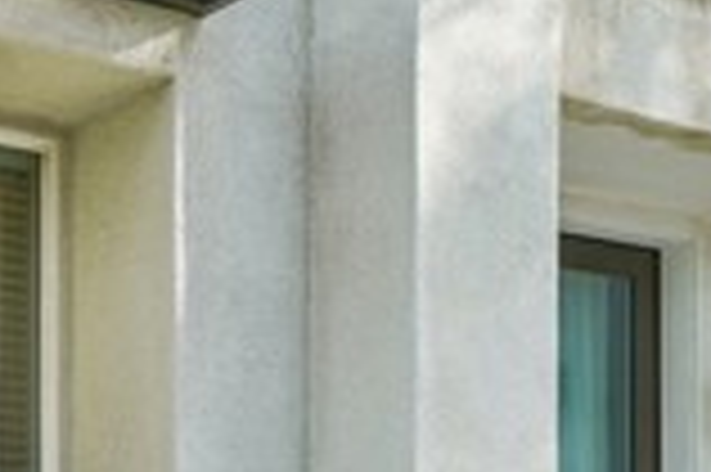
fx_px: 1282
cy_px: 652
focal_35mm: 65
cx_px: -441
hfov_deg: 23.0
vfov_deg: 19.0
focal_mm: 16
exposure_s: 1/40
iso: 100
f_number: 8
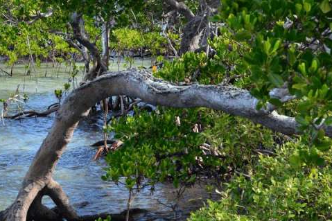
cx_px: 96
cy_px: 96
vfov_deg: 11.7
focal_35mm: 117
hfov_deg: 17.4
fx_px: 1079
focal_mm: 70
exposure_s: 1/200
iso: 250
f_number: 8
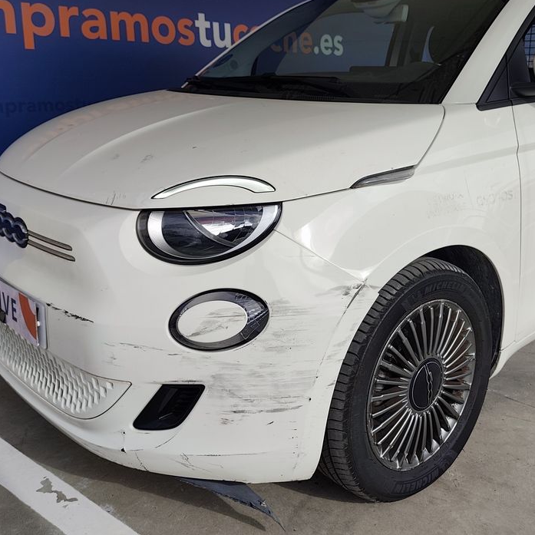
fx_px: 612
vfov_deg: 46.9
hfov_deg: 46.8
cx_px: 335
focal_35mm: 35
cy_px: 206
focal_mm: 6.19
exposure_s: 1/1122
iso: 50
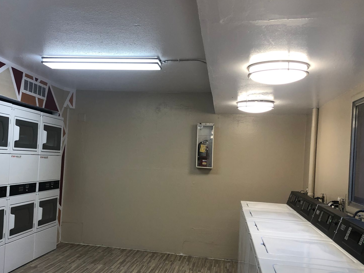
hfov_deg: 49.9
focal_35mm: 37
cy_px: 156
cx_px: 149
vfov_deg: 38.6
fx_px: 389
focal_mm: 3.99
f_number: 1.8
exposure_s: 1/30
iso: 32
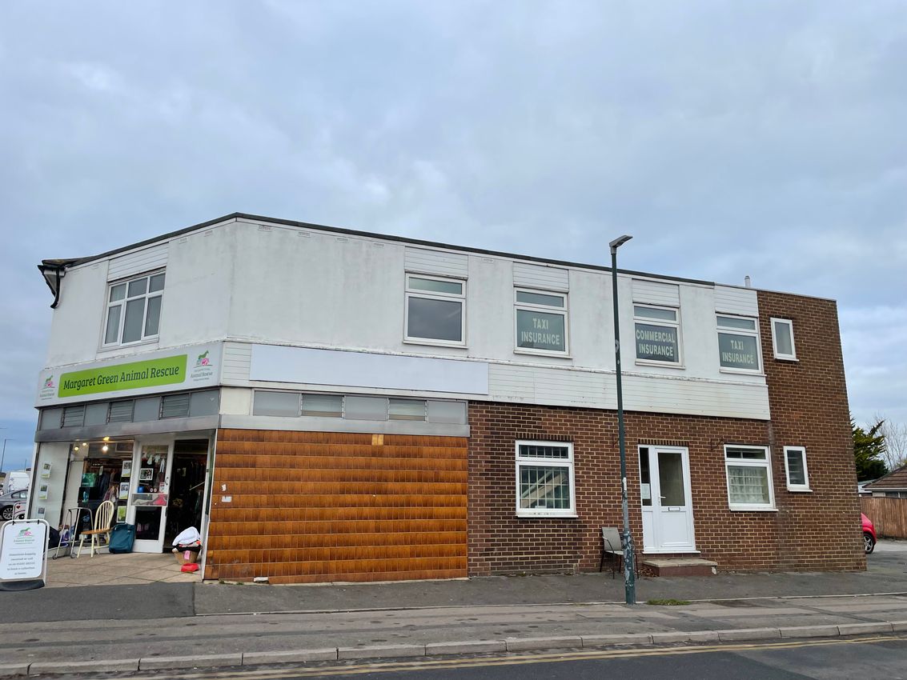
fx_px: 681
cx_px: 454
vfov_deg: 53.1
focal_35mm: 26
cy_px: 340
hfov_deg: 67.3
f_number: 1.6
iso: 32
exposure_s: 1/1276
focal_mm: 4.2
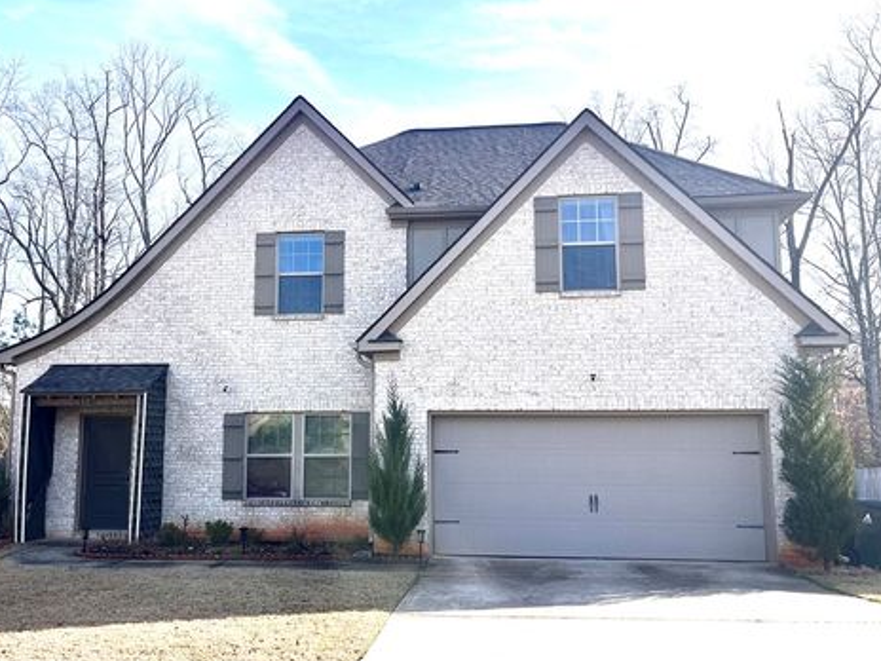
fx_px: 713
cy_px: 339
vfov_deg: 49.7
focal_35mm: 28
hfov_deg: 63.4
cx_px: 418
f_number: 1.6
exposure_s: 1/2967
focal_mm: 5.1
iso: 50
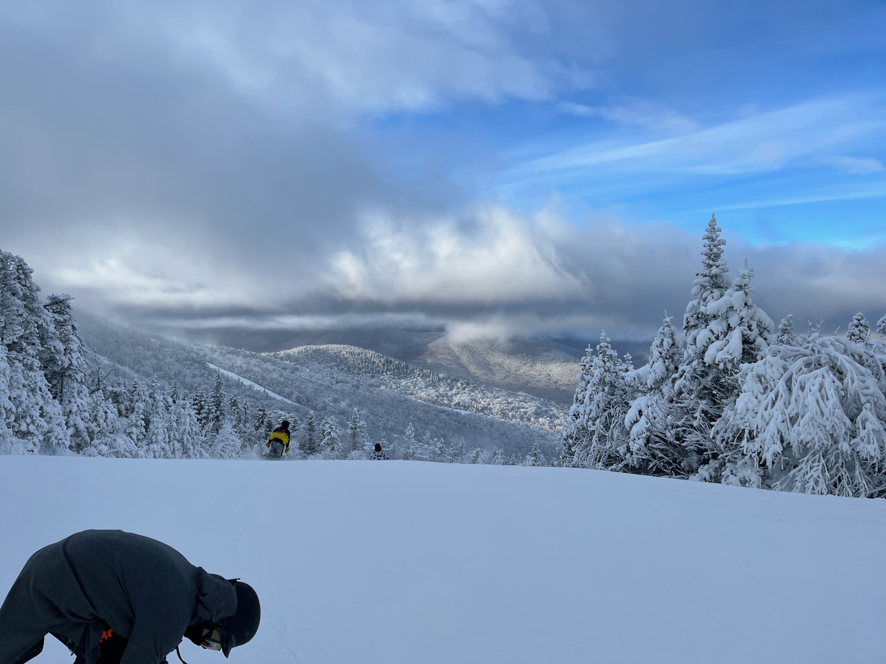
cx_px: 443
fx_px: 665
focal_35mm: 26
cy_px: 332
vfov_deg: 53.1
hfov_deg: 67.3
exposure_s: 1/3135
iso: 50
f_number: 1.6
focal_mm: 5.1
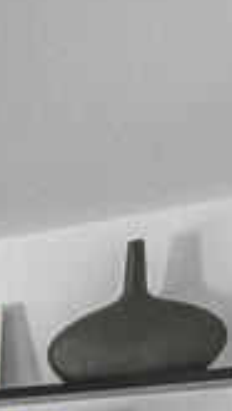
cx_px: -831
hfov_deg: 7.0
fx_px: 994
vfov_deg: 20.2
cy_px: 612
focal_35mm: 91
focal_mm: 14
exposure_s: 1/8
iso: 400
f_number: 8
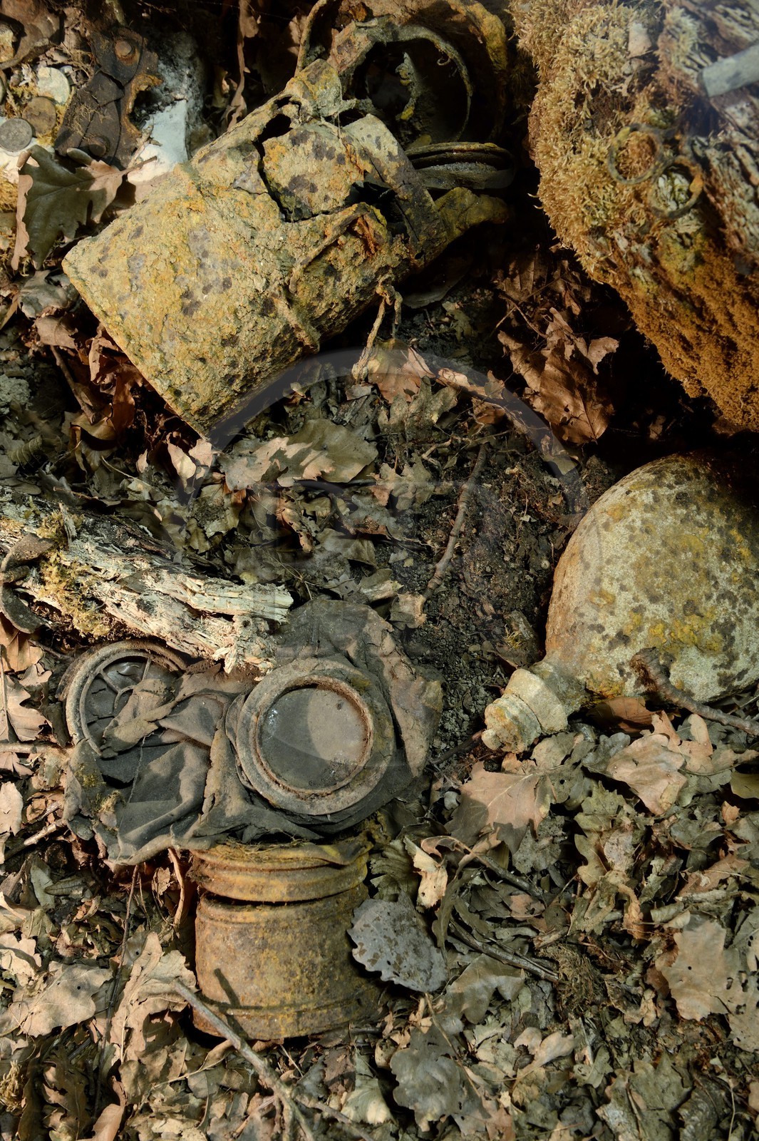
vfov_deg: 50.7
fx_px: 1203
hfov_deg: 35.0
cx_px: 380
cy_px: 570
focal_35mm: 38
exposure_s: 1/2.5
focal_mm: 38
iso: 800
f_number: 8
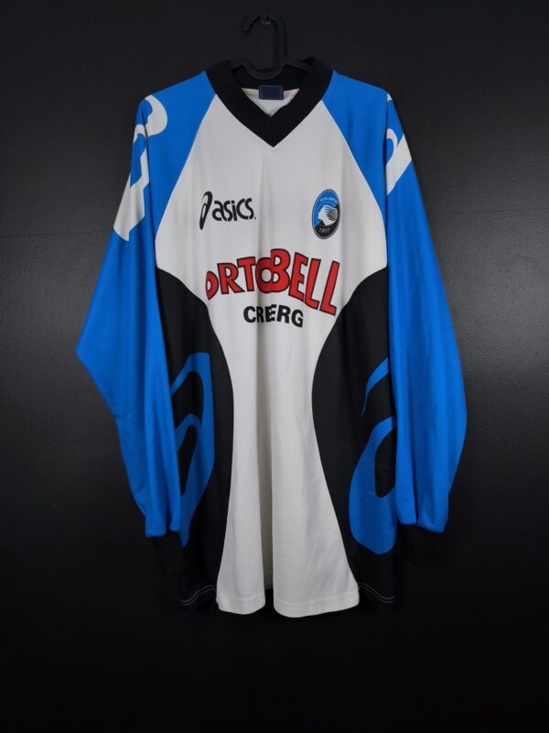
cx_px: 274
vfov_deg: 73.9
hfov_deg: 58.9
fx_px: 486
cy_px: 366
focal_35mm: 23
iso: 400
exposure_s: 1/160
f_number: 1.6
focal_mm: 6.57
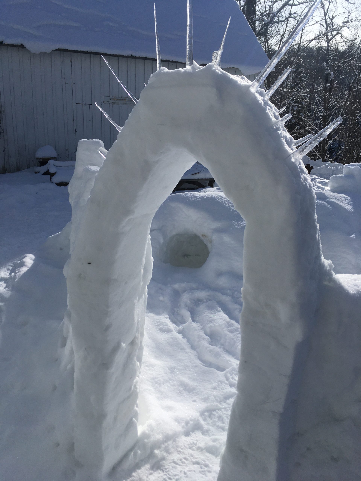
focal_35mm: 29
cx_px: 180
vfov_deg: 61.7
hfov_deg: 48.2
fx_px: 403
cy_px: 240
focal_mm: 4.15
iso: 25
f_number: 2.2
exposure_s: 1/3497
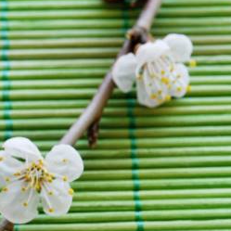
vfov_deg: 3.3
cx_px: -191
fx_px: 4060
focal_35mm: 538
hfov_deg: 3.2
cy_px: 128
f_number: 11
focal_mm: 105
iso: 100
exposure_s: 1/6
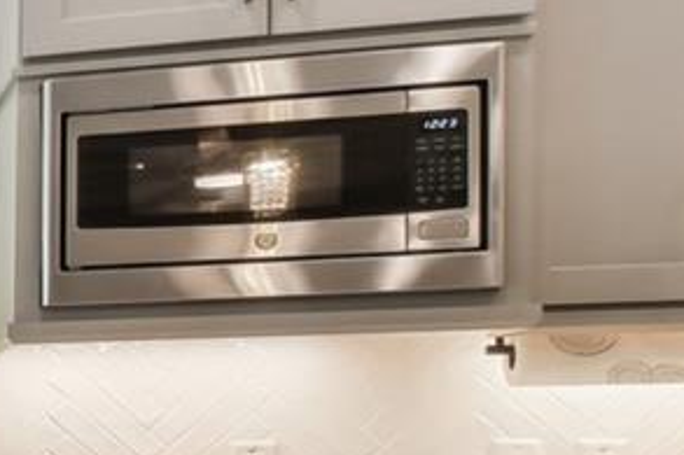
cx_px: -929
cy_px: 476
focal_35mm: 82
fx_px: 1557
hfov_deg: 15.2
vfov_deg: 16.2
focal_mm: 10
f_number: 7.1
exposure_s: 1/10
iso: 100
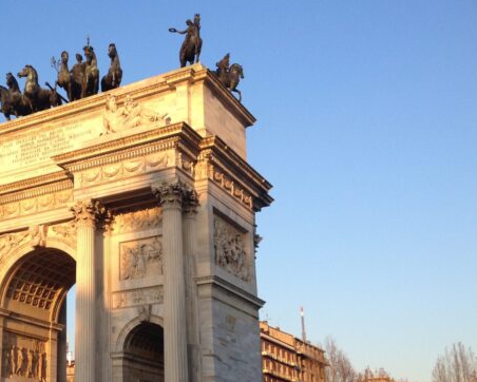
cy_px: 267
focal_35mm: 58
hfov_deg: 31.7
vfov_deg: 26.0
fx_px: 819
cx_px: 100
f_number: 2.4
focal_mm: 4.28
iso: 50
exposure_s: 1/497
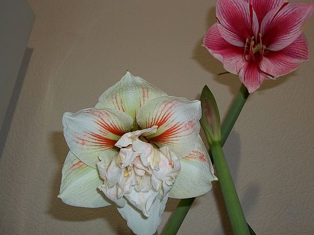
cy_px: 113
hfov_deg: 49.0
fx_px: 345
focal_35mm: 38
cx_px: 157
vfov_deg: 37.7
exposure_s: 1/30
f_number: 2.9
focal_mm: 5.7
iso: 80
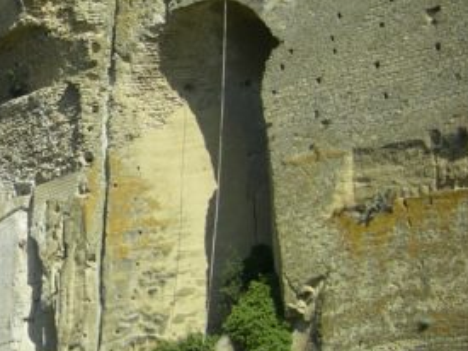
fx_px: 1122
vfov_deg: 17.8
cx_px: 7
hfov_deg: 22.7
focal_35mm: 83
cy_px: 152
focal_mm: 6.3
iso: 64
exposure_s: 1/200
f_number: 7
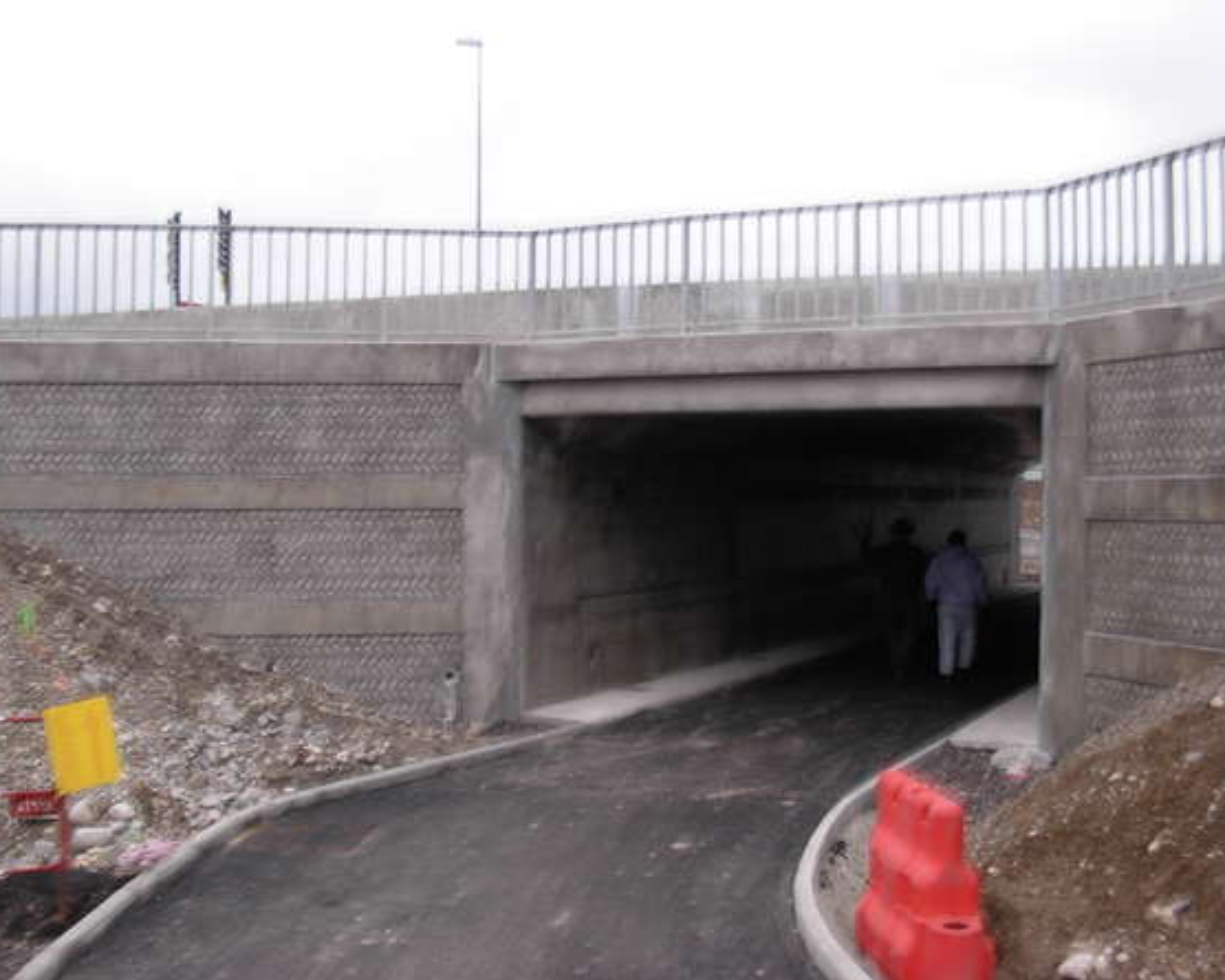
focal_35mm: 40
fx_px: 1450
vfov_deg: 37.3
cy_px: 491
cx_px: 599
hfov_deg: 45.8
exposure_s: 1/12.3
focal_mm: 6.3
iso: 79
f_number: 2.9
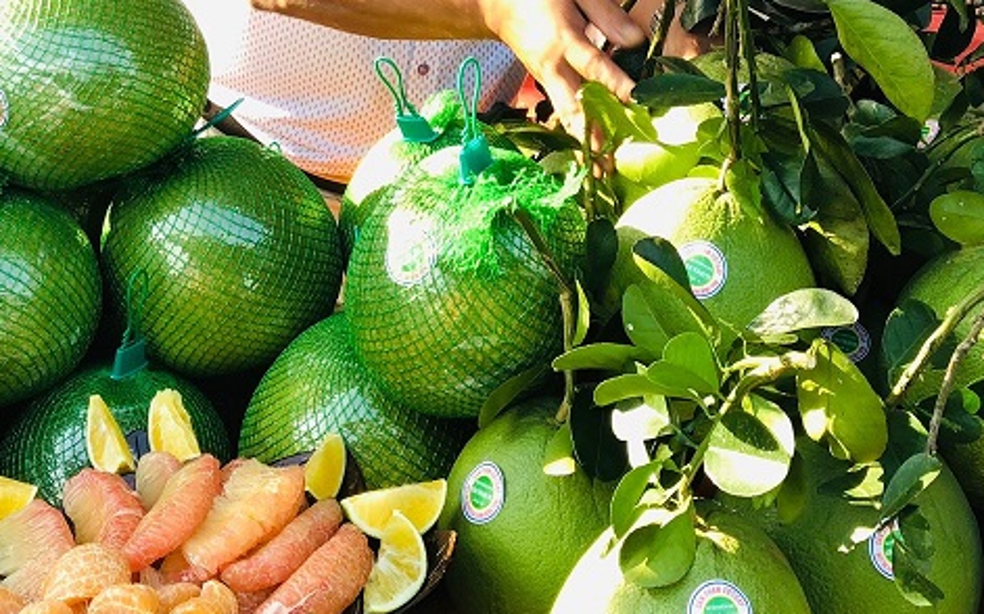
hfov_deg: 32.3
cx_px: 618
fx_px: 1689
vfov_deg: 20.0
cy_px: 6
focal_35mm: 63
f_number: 1.8
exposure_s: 1/100
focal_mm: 4
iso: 25
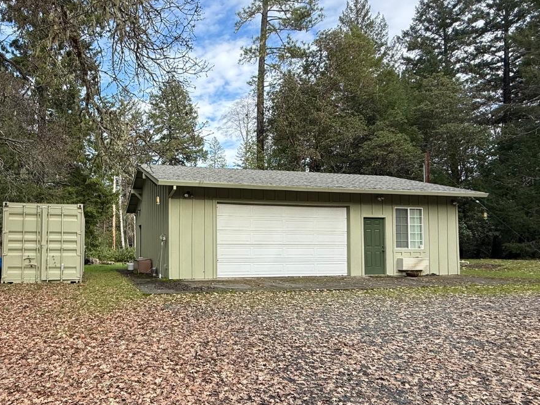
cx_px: 165
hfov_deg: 68.8
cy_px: 236
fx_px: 374
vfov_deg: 56.5
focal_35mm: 24
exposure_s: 1/482
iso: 50
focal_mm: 2.22
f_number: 2.2
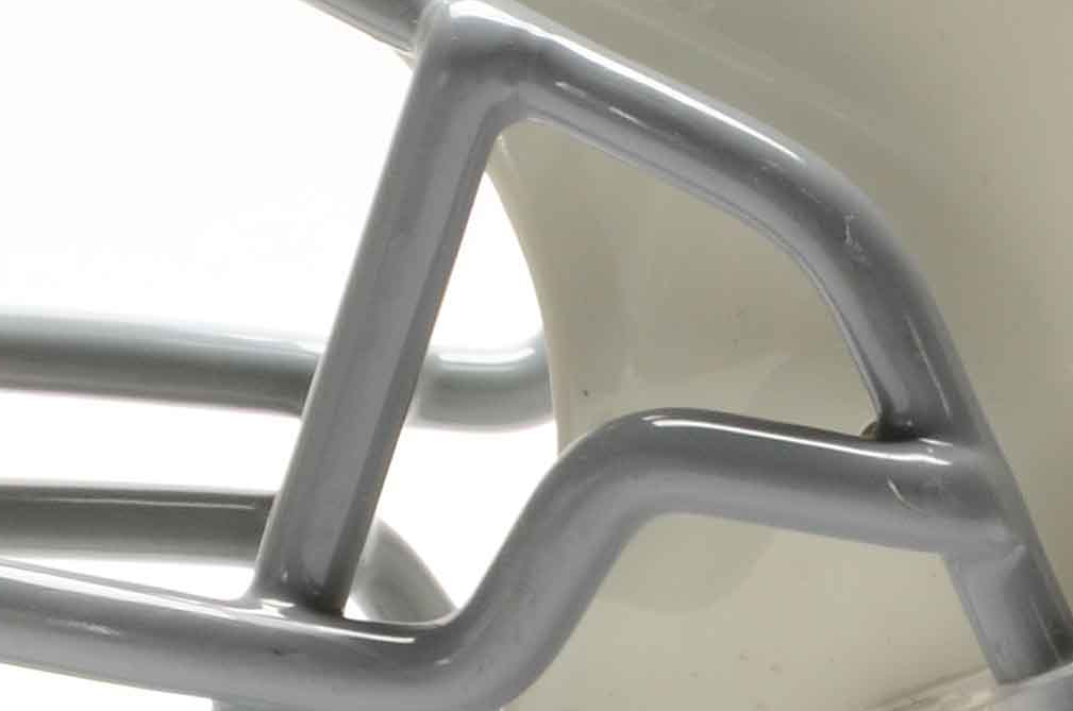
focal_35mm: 454
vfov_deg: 3.0
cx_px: 1234
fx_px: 13508
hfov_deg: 4.5
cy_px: 220
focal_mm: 62
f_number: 13
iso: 200
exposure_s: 1/160
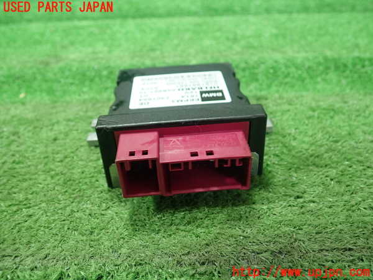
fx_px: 323
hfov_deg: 60.0
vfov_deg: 46.8
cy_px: 140
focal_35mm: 30
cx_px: 186
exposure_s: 1/125
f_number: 2.3
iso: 400
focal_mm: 5.5
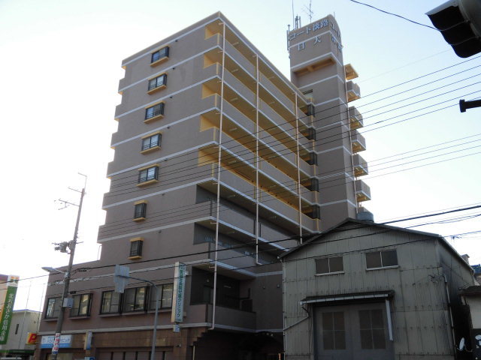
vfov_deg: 44.2
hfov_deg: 56.8
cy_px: 180
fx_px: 445
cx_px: 240
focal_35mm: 32
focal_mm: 5.81
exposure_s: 1/400
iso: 100
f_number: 3.5
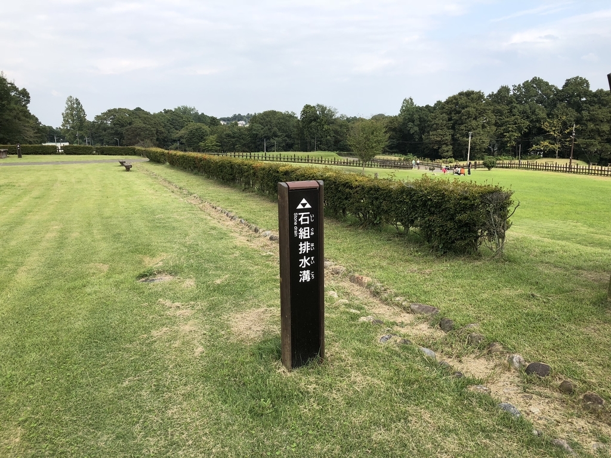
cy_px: 229
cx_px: 306
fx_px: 494
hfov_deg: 63.4
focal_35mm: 28
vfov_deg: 49.7
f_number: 1.8
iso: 20
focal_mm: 3.99
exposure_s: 1/979
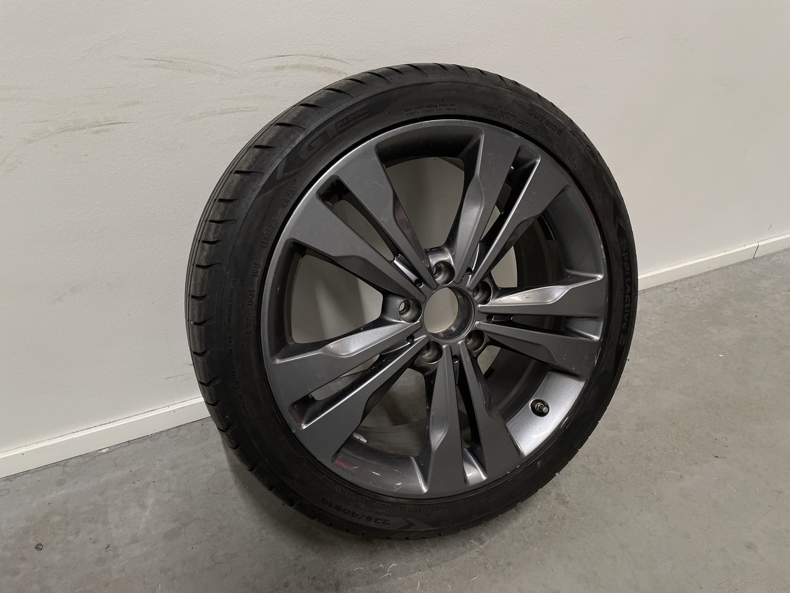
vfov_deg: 53.1
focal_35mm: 26
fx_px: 593
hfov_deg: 67.3
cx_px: 395
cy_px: 296
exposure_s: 1/100
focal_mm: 4.2
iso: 125
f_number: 1.6
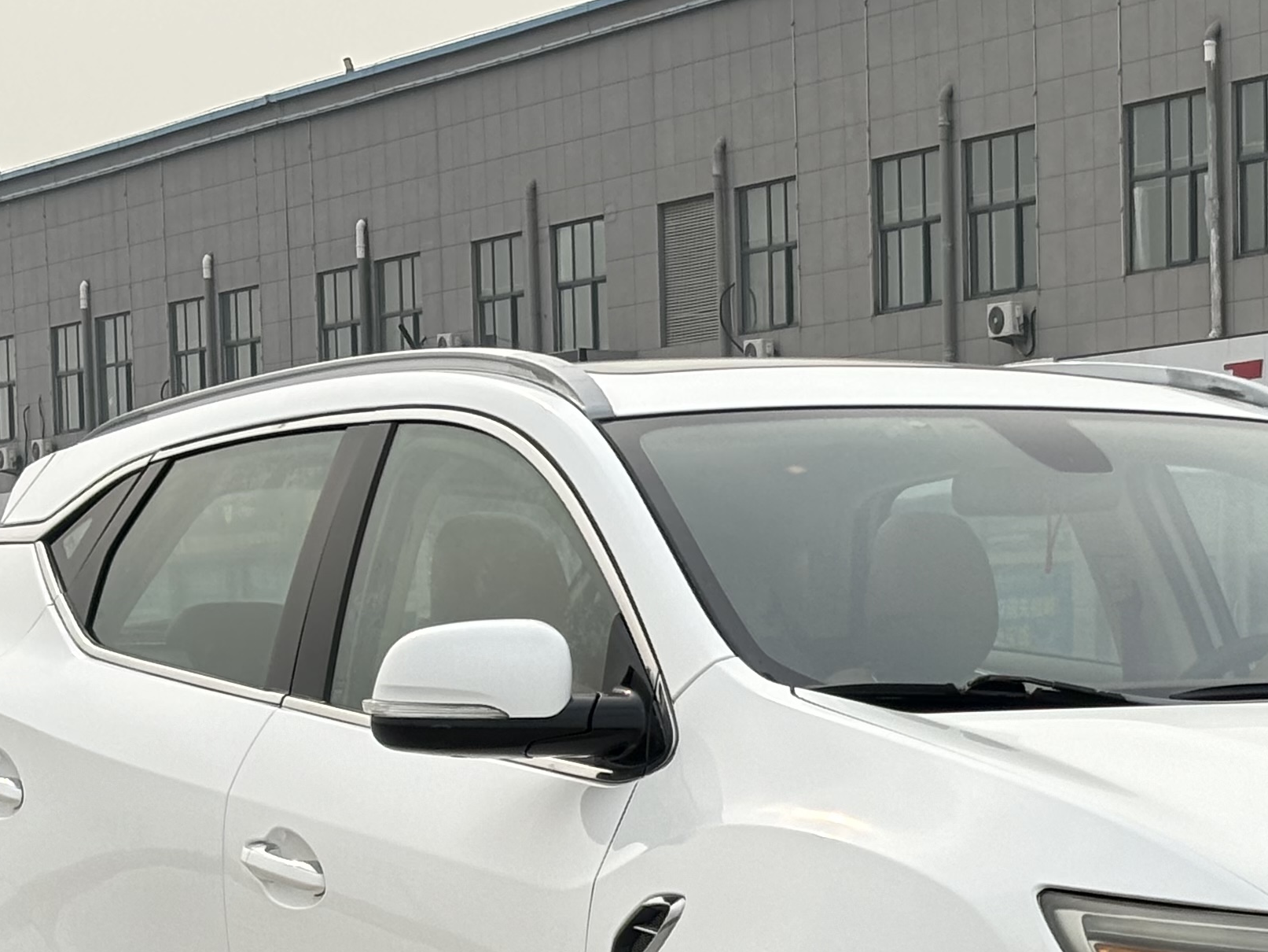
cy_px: 974
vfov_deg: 11.3
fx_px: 4762
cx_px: 985
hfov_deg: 15.1
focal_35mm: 130
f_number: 1.6
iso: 40
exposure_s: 1/2857
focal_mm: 5.96
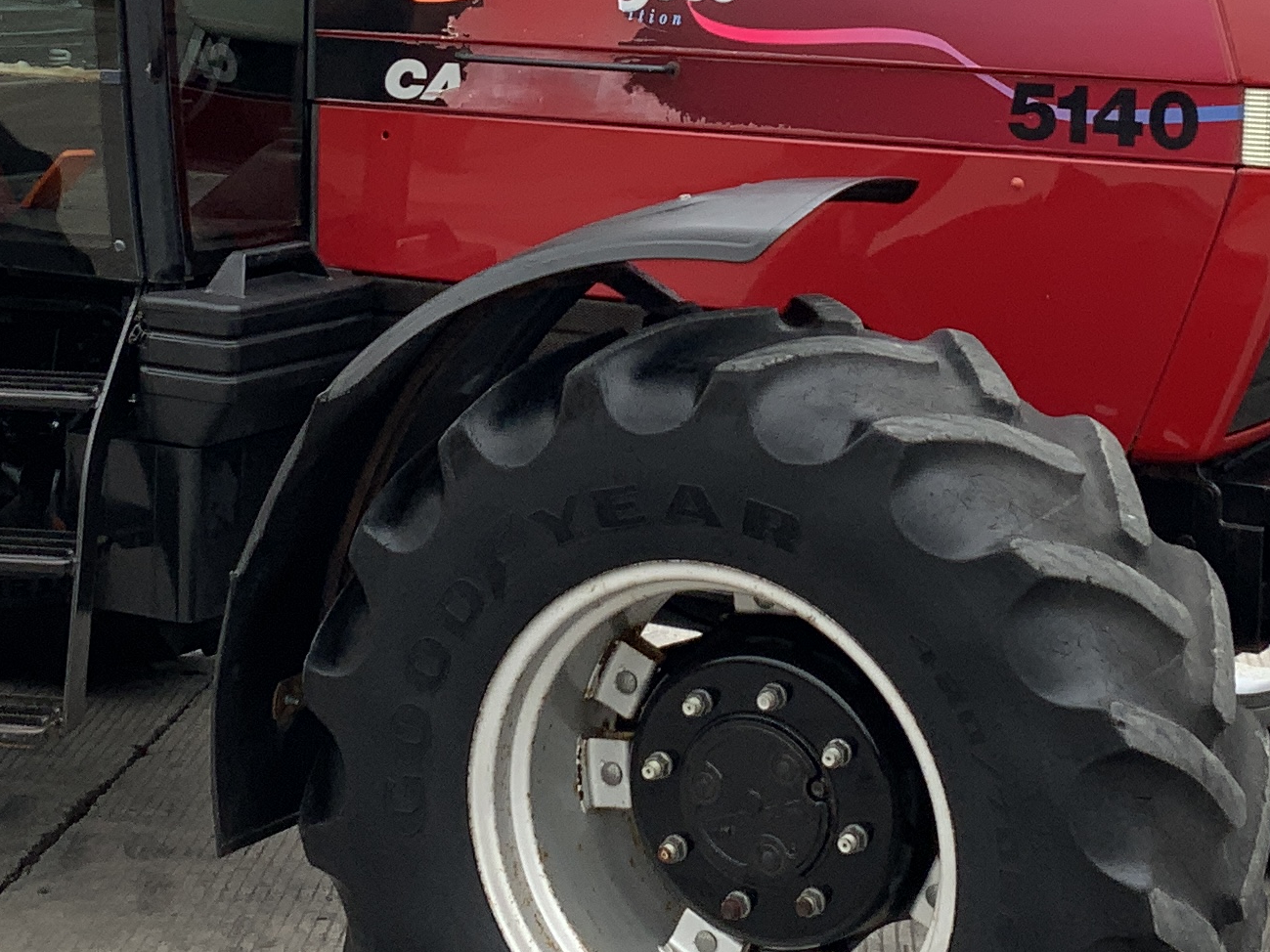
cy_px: 127
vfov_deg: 16.2
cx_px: 669
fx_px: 3302
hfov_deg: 21.8
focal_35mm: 90
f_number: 1.8
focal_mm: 3
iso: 16
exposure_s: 1/124
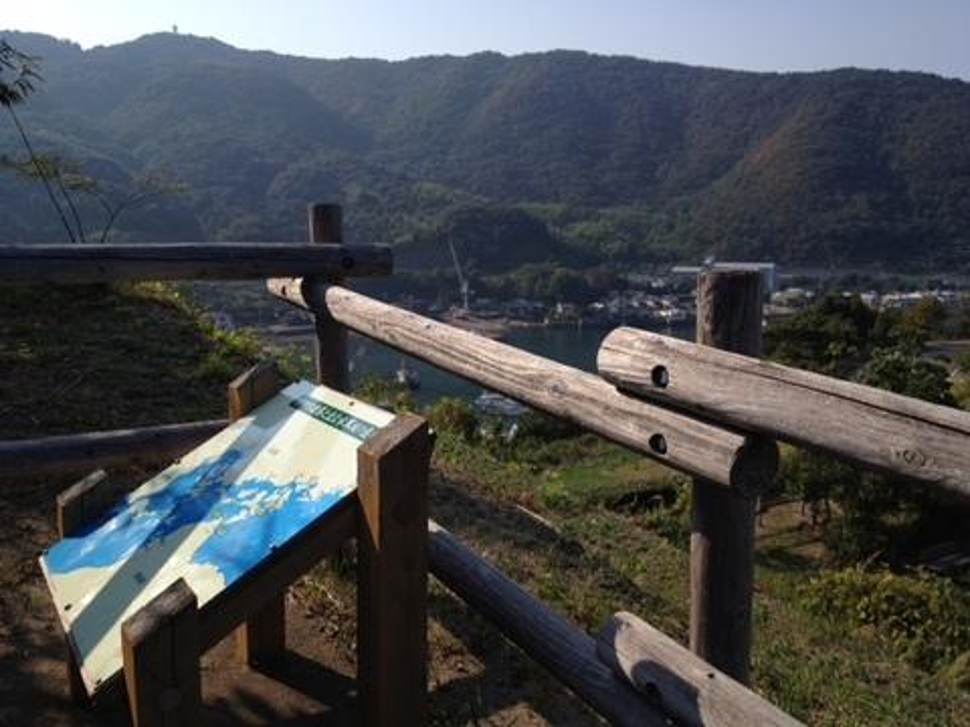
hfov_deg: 52.6
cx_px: 485
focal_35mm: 35
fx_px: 981
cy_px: 364
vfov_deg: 40.7
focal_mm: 4.28
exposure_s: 1/2404
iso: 64
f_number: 2.4
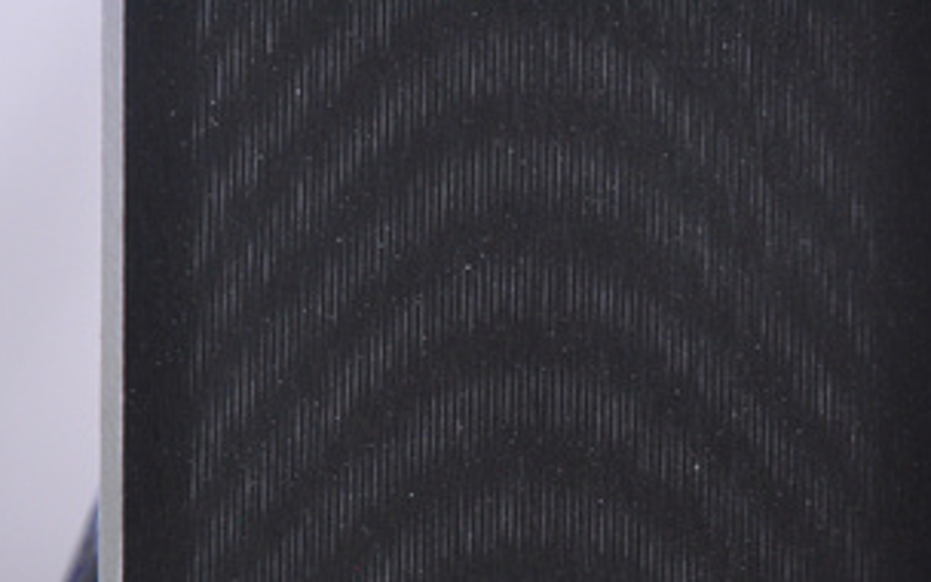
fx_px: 6032
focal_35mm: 238
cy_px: 455
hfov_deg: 8.8
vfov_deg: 5.5
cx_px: 524
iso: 3200
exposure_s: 1/125
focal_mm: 105
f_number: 8
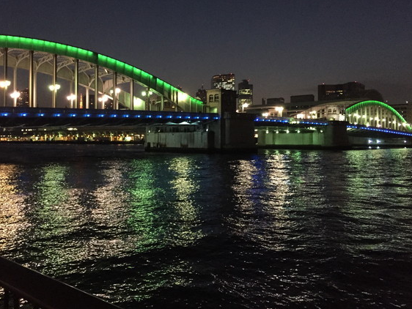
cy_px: 134
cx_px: 196
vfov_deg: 42.9
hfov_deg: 55.3
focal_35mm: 33
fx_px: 393
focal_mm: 4.15
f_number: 2.2
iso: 400
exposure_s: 1/15
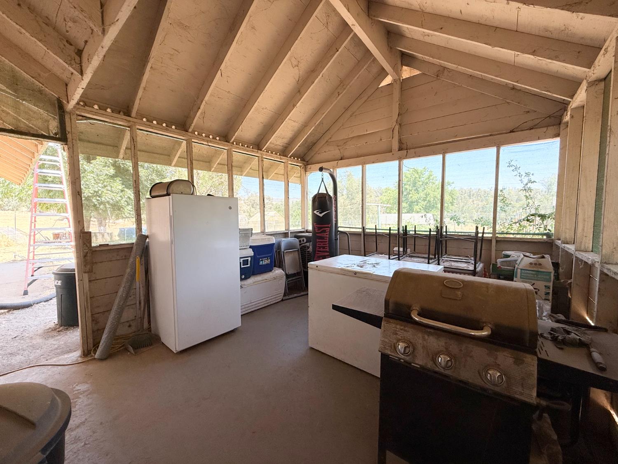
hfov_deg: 102.1
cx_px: 309
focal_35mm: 14
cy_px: 232
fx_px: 250
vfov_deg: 85.7
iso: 64
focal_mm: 2.22
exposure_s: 1/143
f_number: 2.2
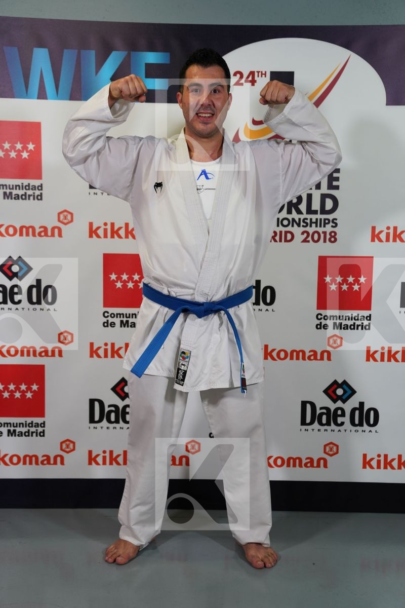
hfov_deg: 27.5
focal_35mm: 49
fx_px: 827
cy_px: 304
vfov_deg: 40.3
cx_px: 202
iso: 1000
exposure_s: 1/250
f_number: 2.8
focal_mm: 49
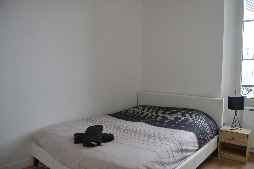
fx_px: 190
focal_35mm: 27
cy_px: 84
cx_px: 127
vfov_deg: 47.9
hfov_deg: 67.4
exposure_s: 1/60
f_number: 4
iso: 400
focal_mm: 18
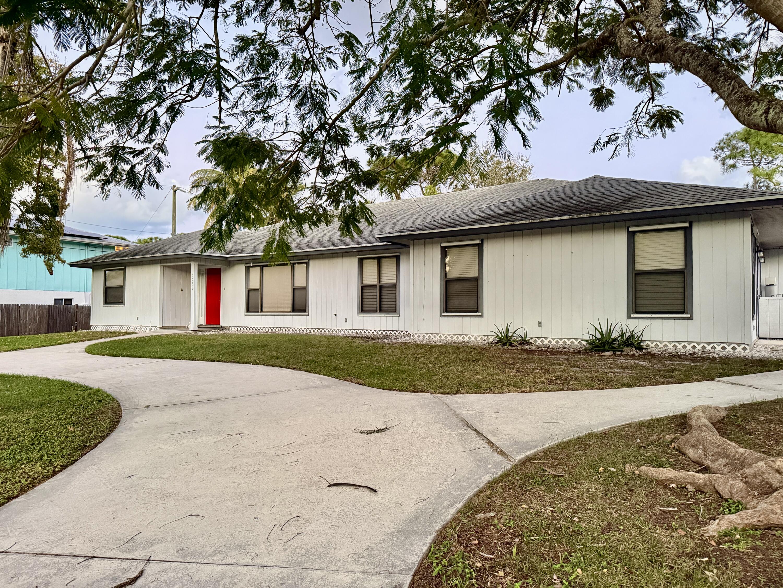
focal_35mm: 24
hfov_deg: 71.6
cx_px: 392
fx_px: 543
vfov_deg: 56.8
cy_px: 294
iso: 800
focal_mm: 6.76
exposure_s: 1/60
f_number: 1.78
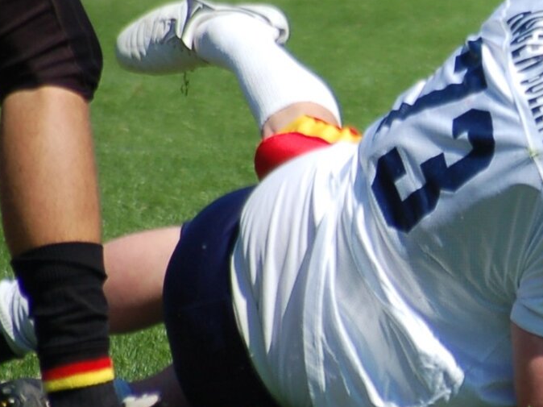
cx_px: 668
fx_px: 22110
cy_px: 116
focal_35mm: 1410
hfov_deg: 1.4
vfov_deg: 1.1
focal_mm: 300
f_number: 5.6
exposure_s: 1/1000
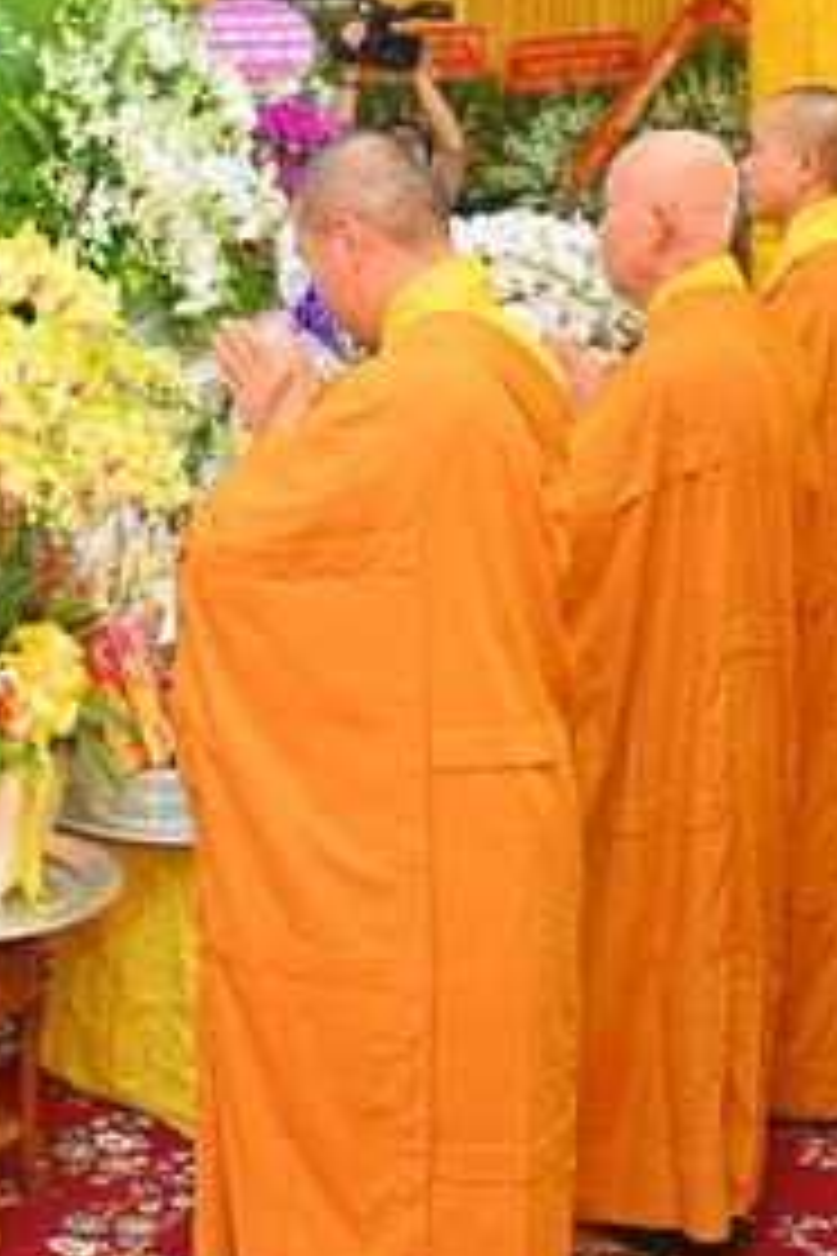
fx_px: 2197
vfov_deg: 30.4
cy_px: 117
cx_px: 110
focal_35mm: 63
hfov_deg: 21.2
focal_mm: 27
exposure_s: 1/125
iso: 1600
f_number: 4.5
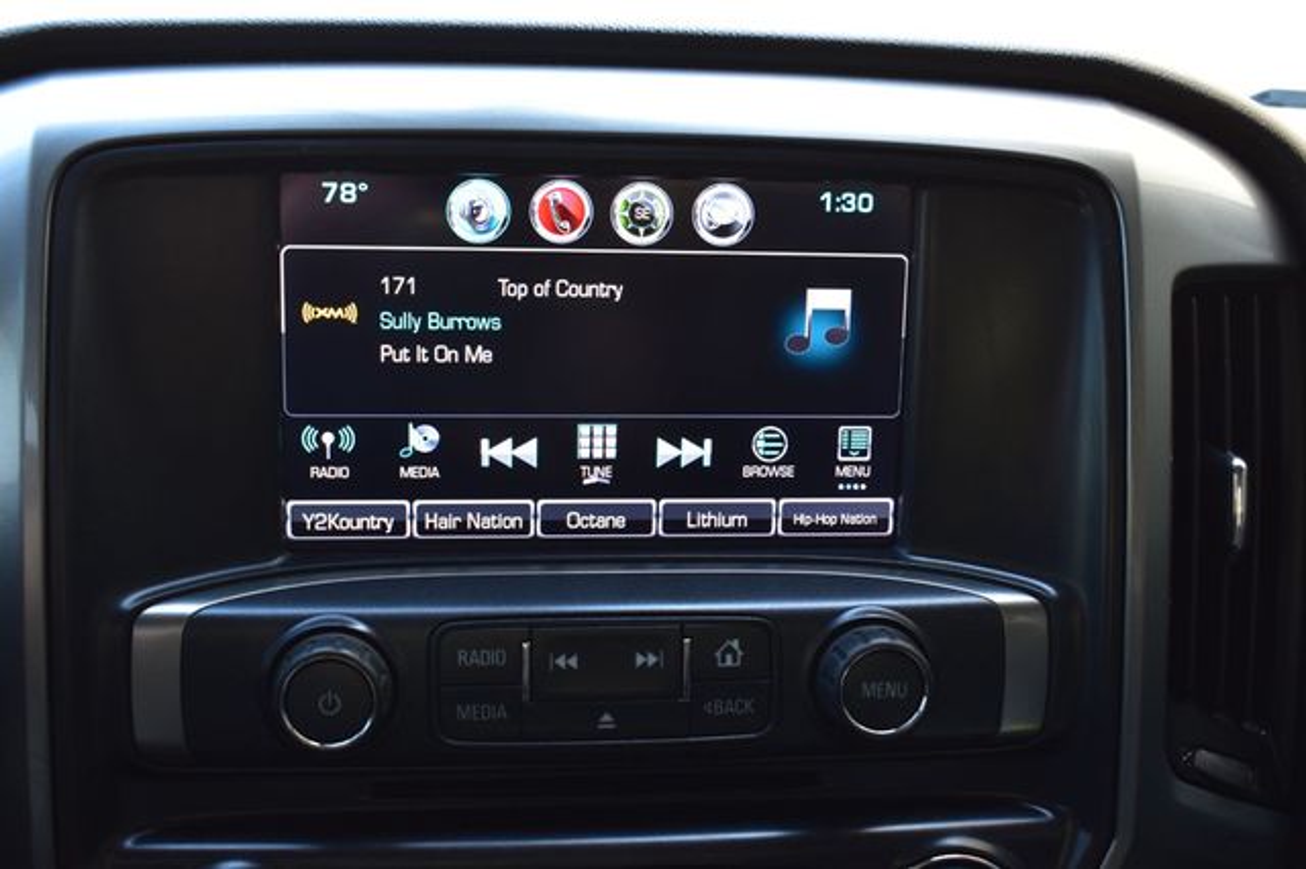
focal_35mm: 42
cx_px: 653
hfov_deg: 46.4
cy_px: 434
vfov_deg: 31.9
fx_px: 1523
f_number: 7.1
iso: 400
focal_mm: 28
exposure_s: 1/25
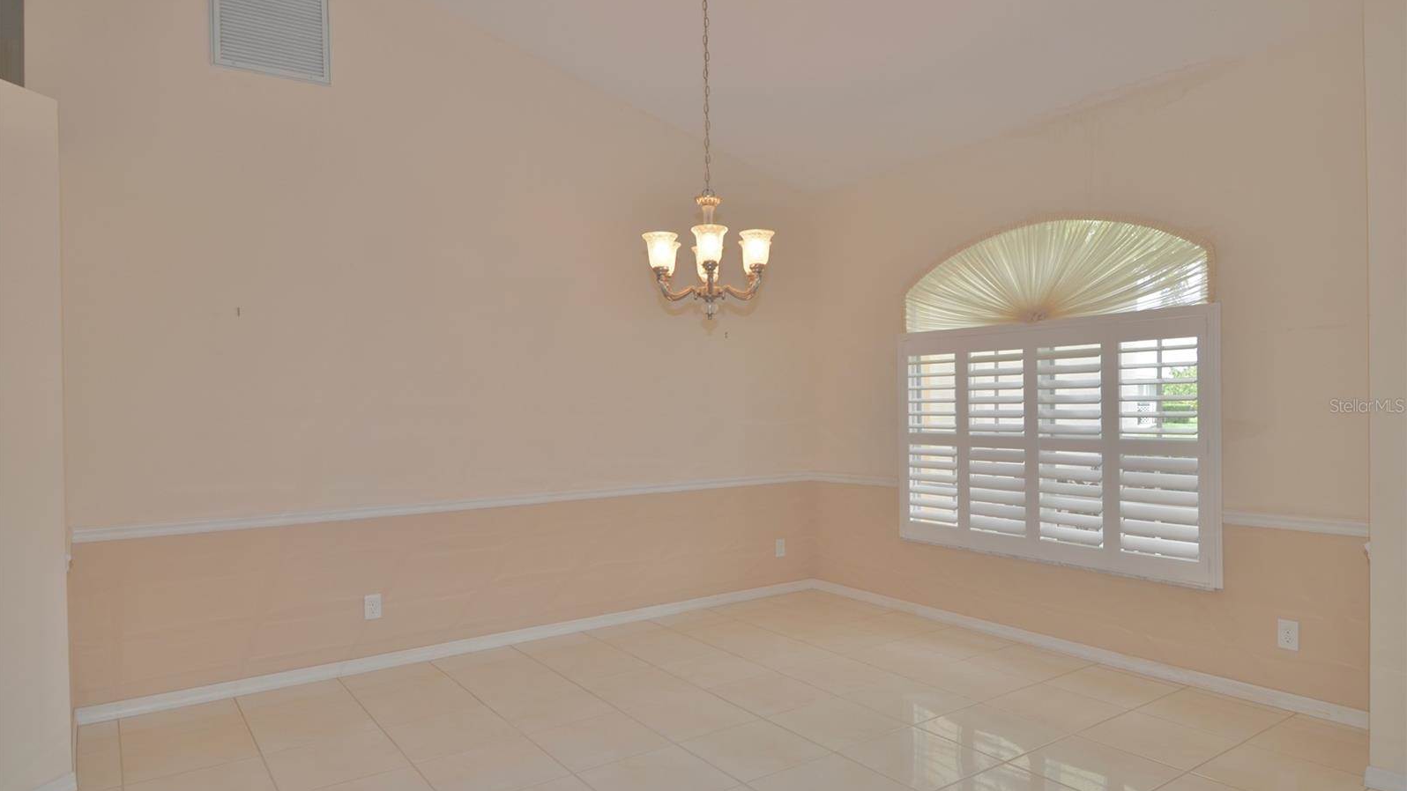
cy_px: 406
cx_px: 703
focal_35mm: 22
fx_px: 821
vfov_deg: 51.5
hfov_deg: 81.2
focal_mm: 14
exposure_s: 1/125
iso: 140
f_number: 5.6
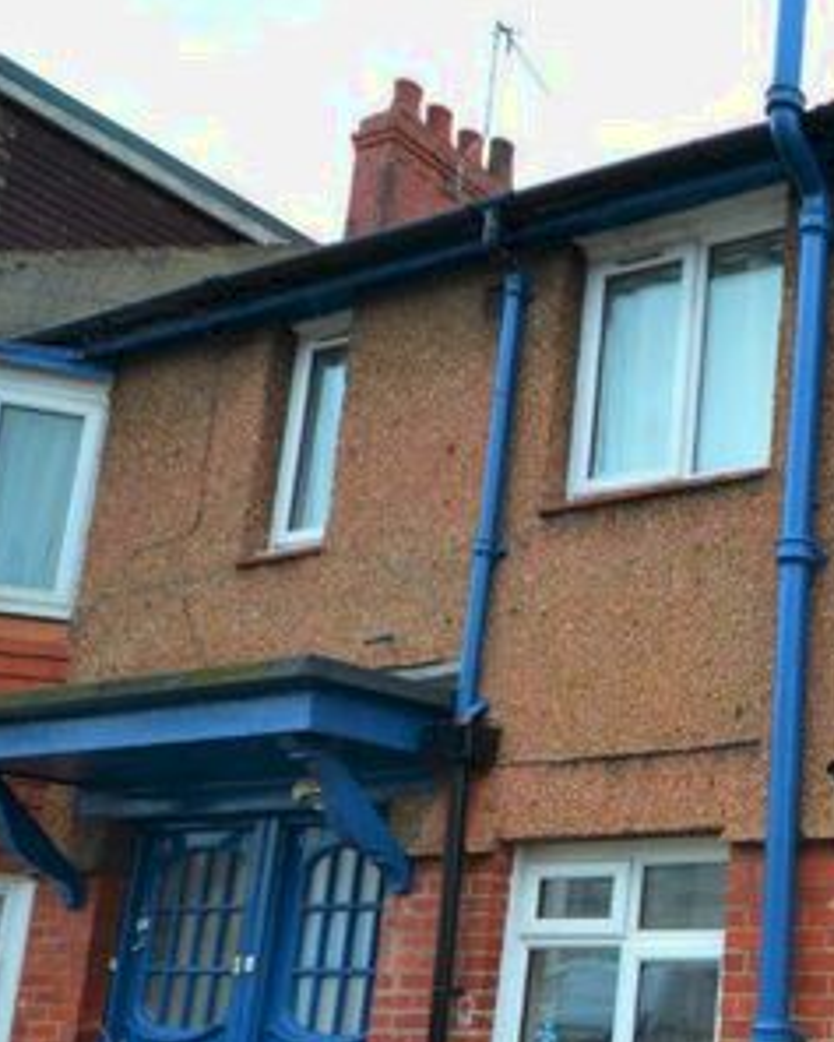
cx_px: 1101
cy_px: 759
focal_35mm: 40
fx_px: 1234
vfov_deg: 44.5
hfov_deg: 29.5
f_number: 6.3
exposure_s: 1/100
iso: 100
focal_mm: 12
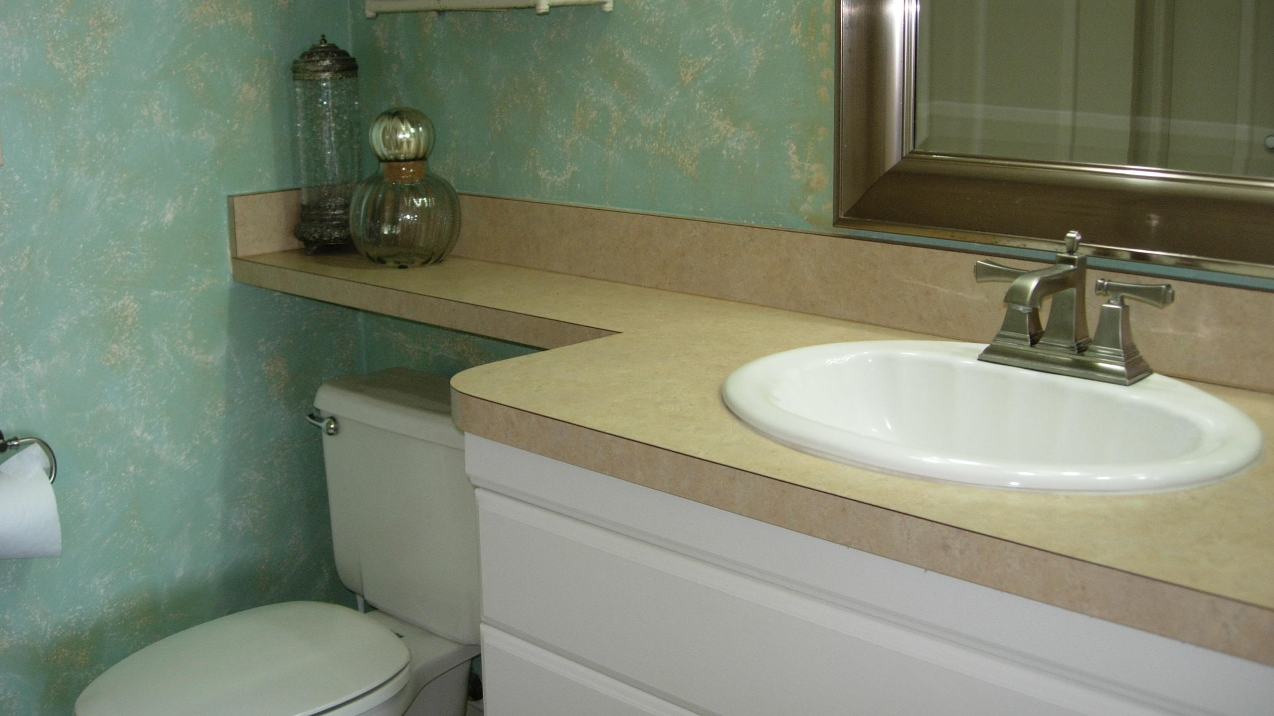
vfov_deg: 28.3
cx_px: 630
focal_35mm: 42
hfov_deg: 48.4
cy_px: 347
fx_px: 1419
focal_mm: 7.8
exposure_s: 1/47.9
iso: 79
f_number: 2.8
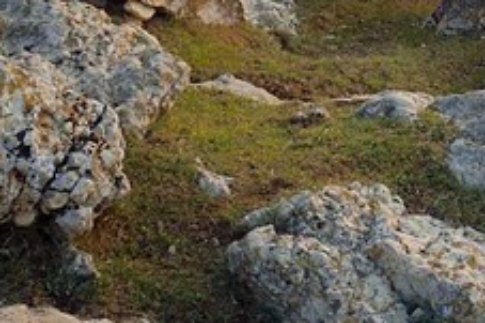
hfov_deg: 10.6
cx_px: 1111
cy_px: -486
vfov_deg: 7.5
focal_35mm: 169
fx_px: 2275
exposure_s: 1/160
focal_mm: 24
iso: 800
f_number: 13
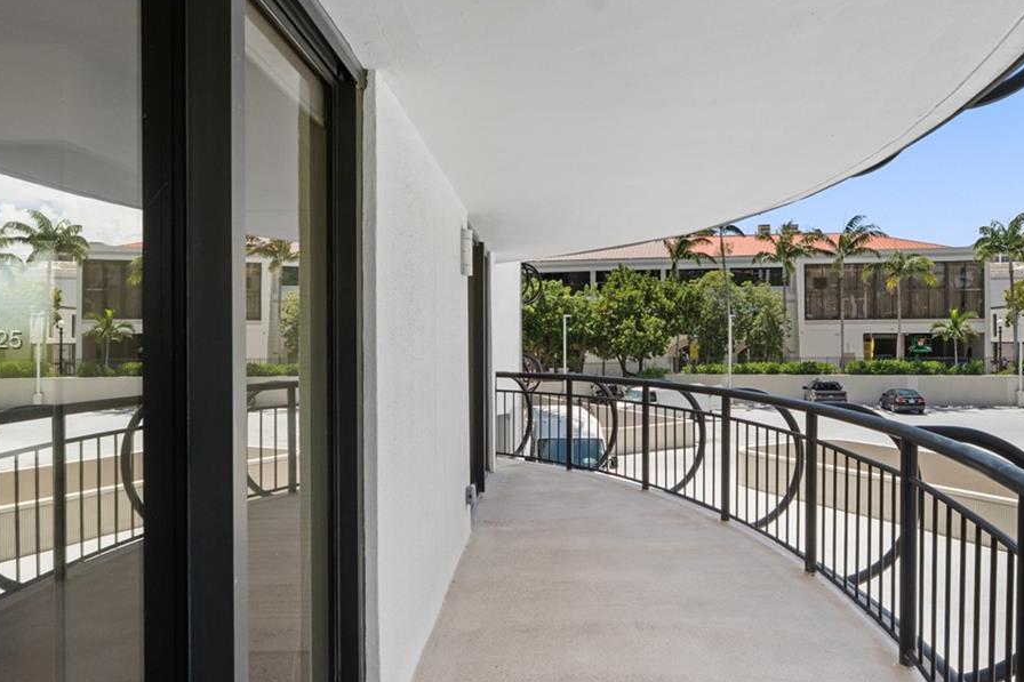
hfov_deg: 71.3
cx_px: 570
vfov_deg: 51.3
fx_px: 711
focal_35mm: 25
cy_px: 342
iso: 500
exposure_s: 1/125
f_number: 9
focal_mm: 14
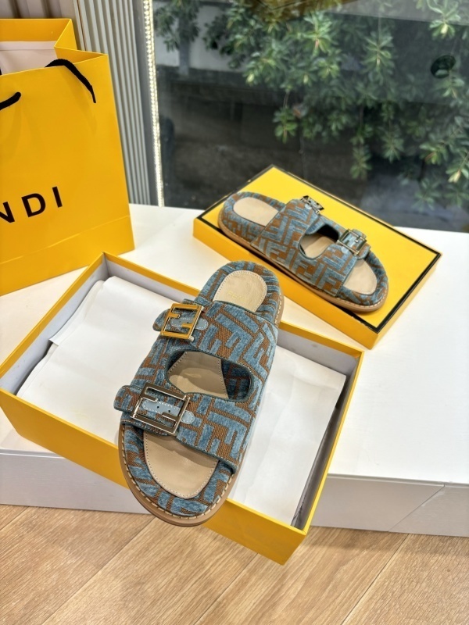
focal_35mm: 26
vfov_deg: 67.3
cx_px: 234
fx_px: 470
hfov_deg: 53.1
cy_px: 312
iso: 40
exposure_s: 1/244
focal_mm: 5.96
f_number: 1.6
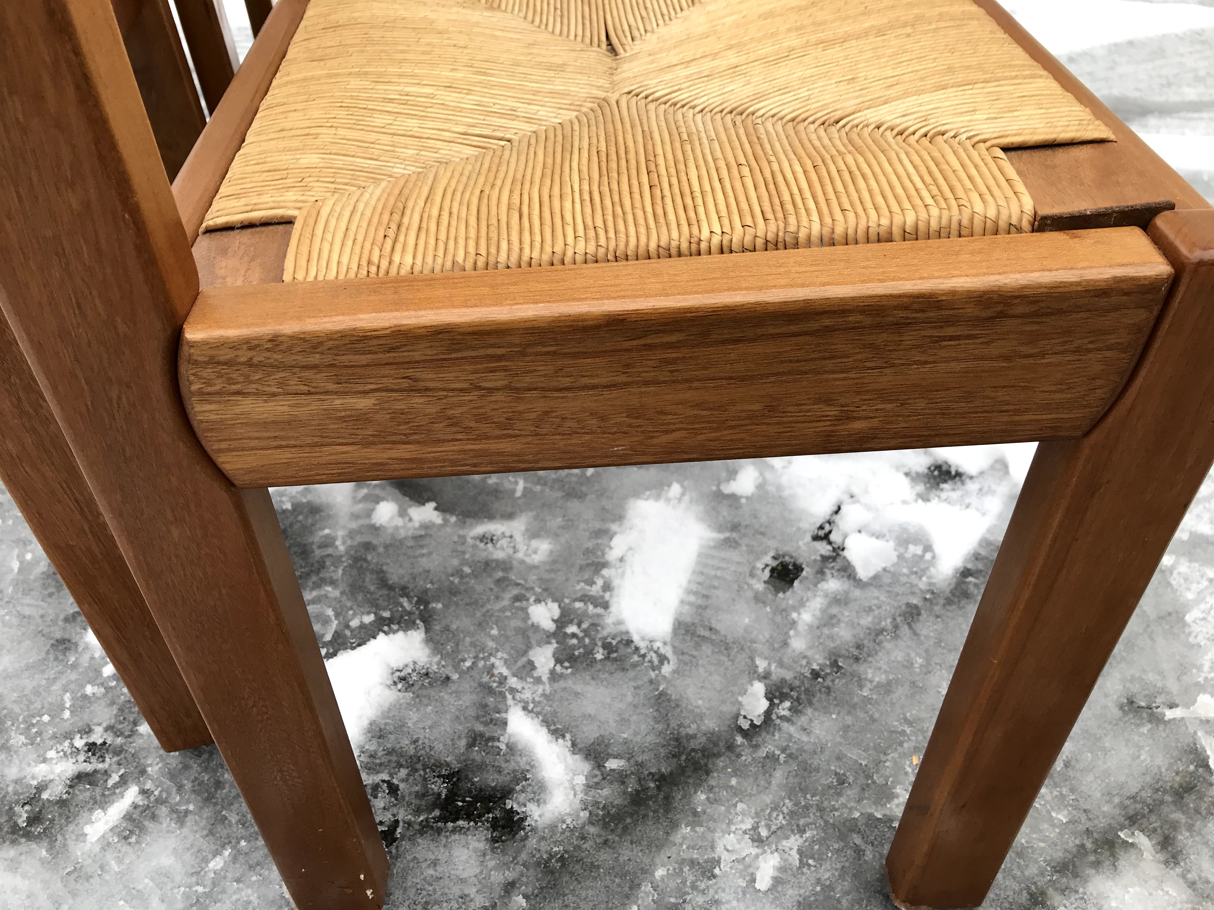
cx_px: 607
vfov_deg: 49.7
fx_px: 982
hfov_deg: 63.4
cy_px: 455
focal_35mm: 28
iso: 20
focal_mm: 3.99
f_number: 1.8
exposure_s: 1/174
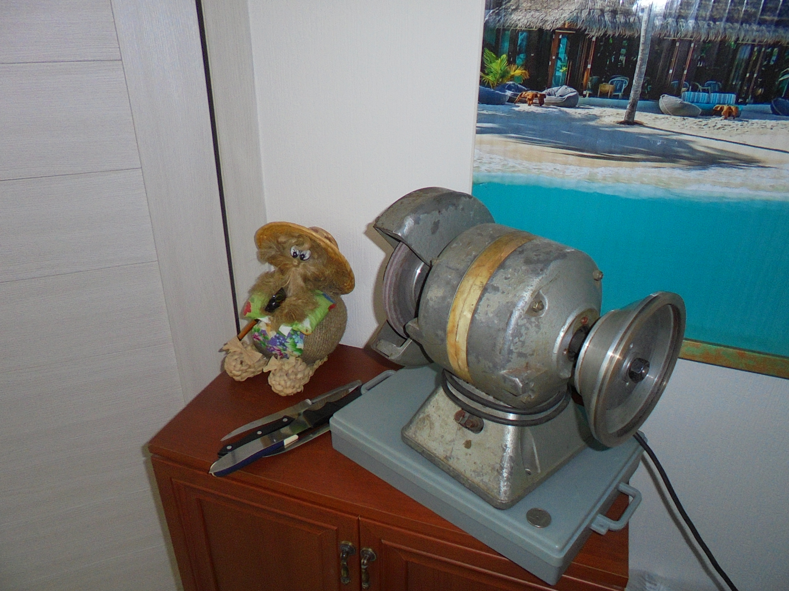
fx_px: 593
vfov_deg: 53.1
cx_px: 394
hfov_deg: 67.3
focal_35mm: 26
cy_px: 296
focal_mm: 4.6
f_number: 3.5
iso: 400
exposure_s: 1/30
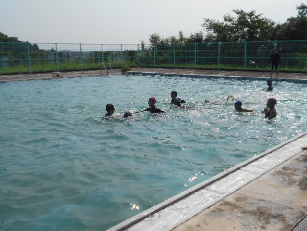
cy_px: 116
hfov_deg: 47.9
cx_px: 154
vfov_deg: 36.8
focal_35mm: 39
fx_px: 346
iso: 80
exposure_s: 1/2000
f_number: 3.9
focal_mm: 6.7
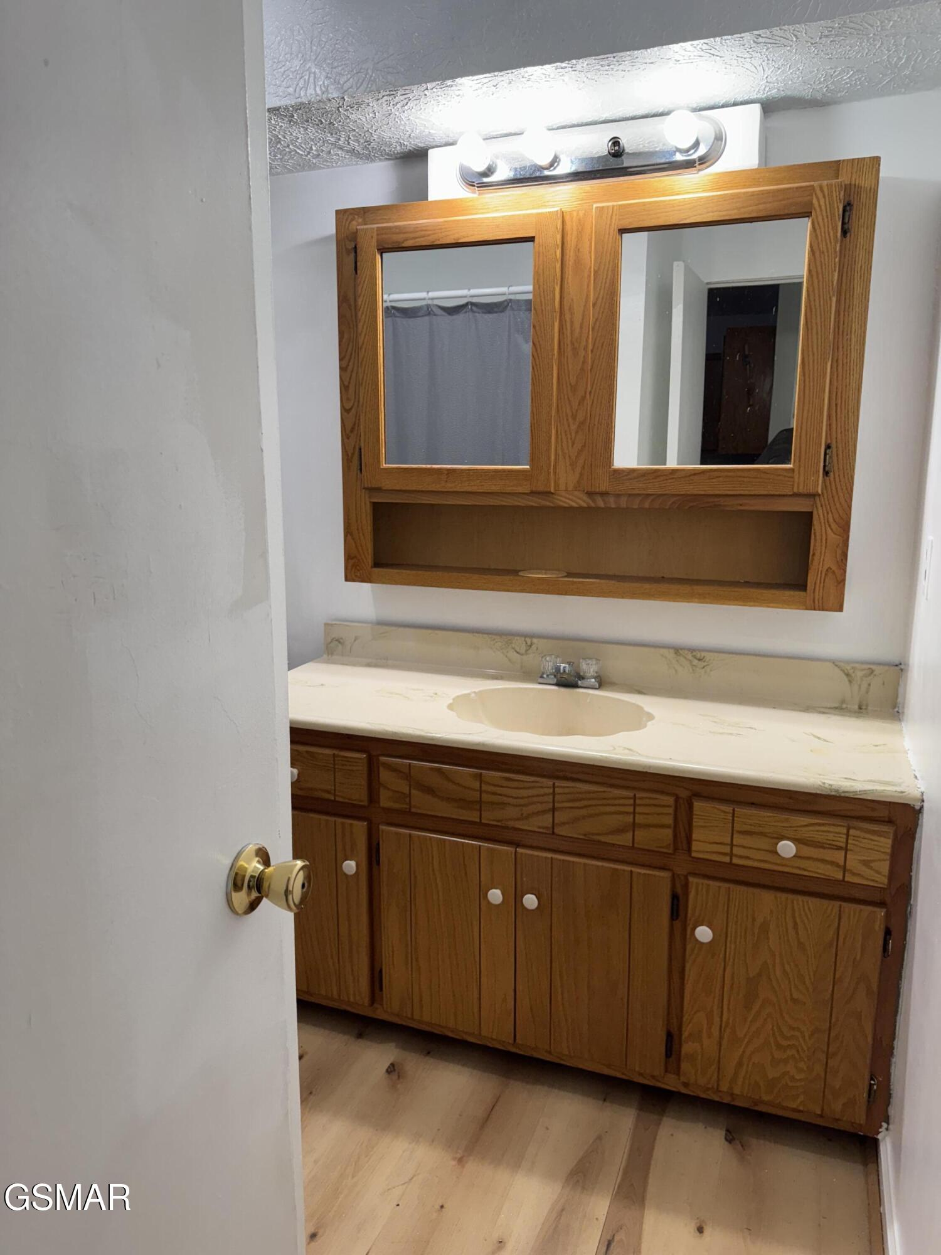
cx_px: 470
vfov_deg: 71.6
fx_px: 870
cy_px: 628
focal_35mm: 24
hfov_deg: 56.8
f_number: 1.78
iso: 160
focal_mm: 6.76
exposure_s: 1/120
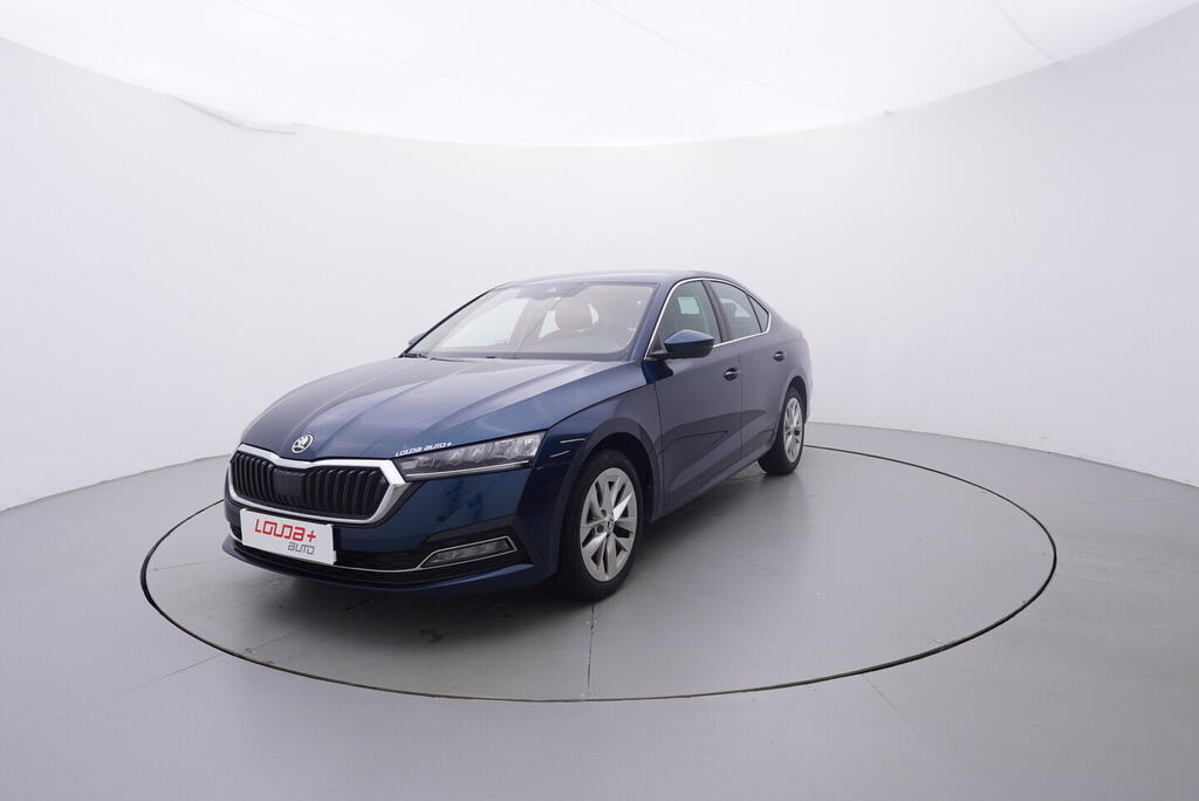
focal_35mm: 22
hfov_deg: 77.3
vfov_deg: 56.2
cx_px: 600
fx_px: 750
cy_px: 400
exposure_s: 1/80
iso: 200
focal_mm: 15
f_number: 5
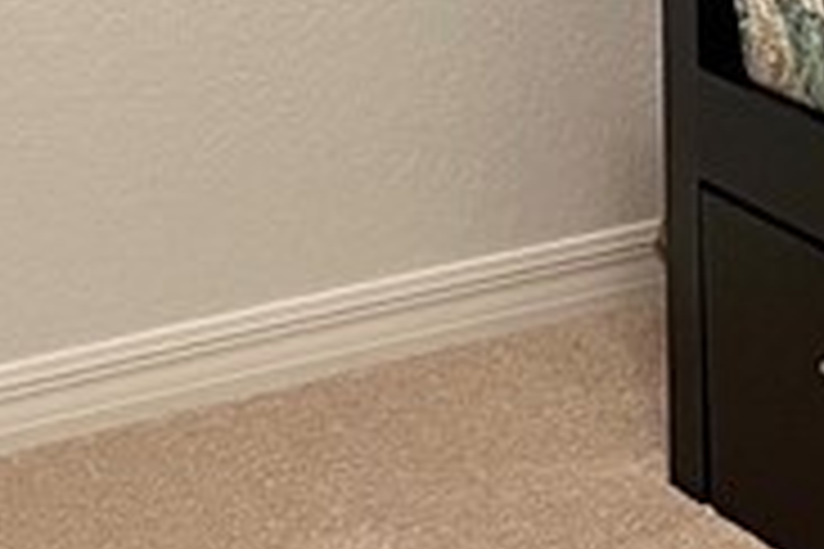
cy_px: -243
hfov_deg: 13.6
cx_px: 378
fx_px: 3456
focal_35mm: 151
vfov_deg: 8.9
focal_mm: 5.7
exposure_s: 1/60
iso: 200
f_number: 1.5
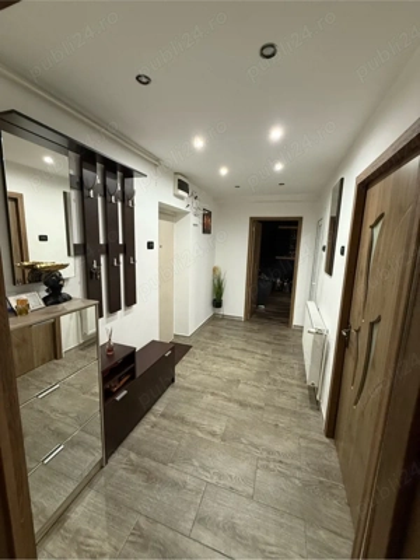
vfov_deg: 102.1
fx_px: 226
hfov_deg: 85.7
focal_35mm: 14
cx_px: 210
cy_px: 280
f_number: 2.2
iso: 250
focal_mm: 2.22
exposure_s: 1/50
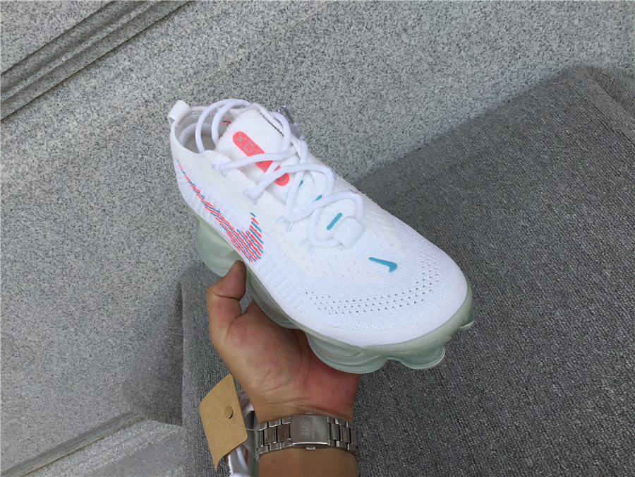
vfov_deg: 45.4
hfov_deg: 58.4
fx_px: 569
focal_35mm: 31
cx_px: 318
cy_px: 238
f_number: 2.4
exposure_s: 1/895
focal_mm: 3.3
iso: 25
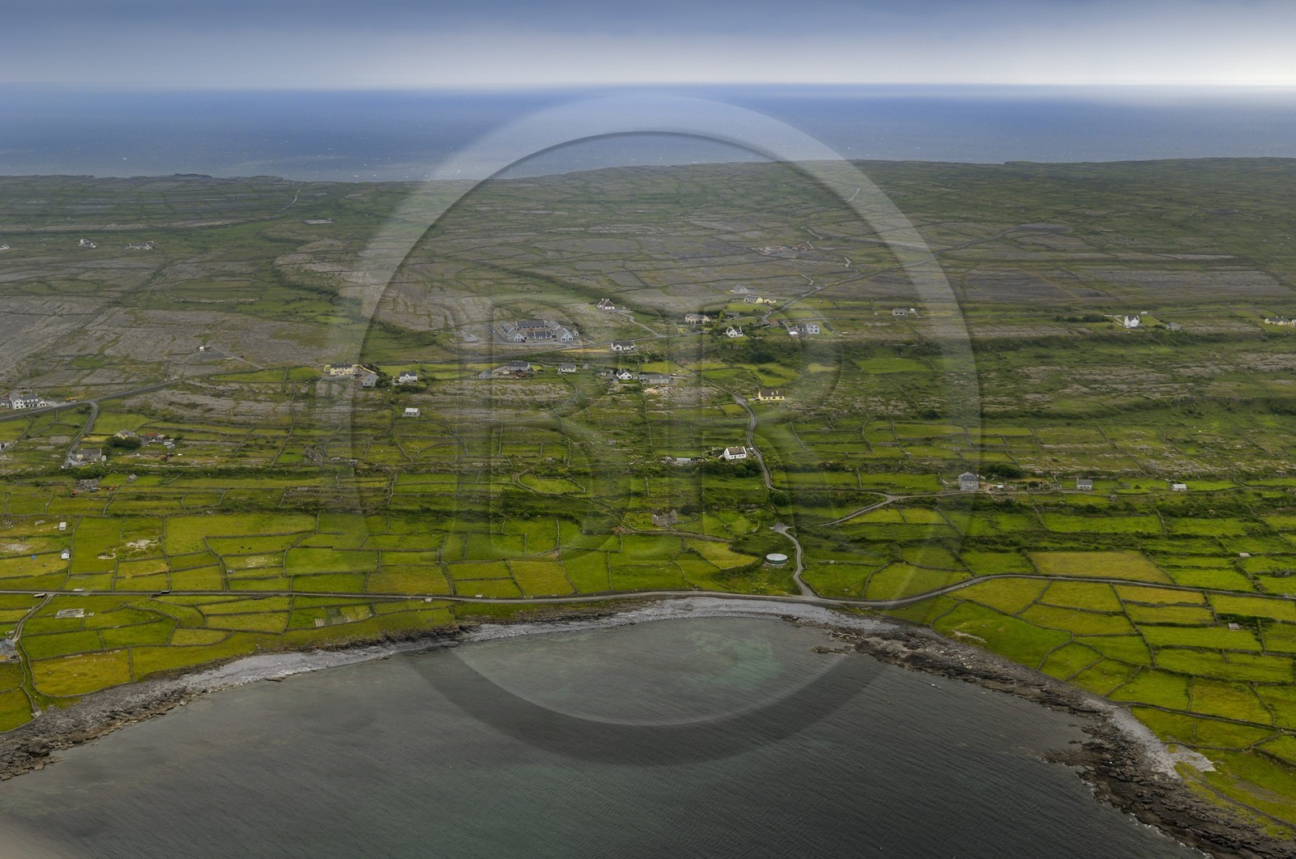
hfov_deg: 49.6
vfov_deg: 34.1
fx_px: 1402
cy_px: 430
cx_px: 648
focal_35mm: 39
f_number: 5
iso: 100
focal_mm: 26
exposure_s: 1/500
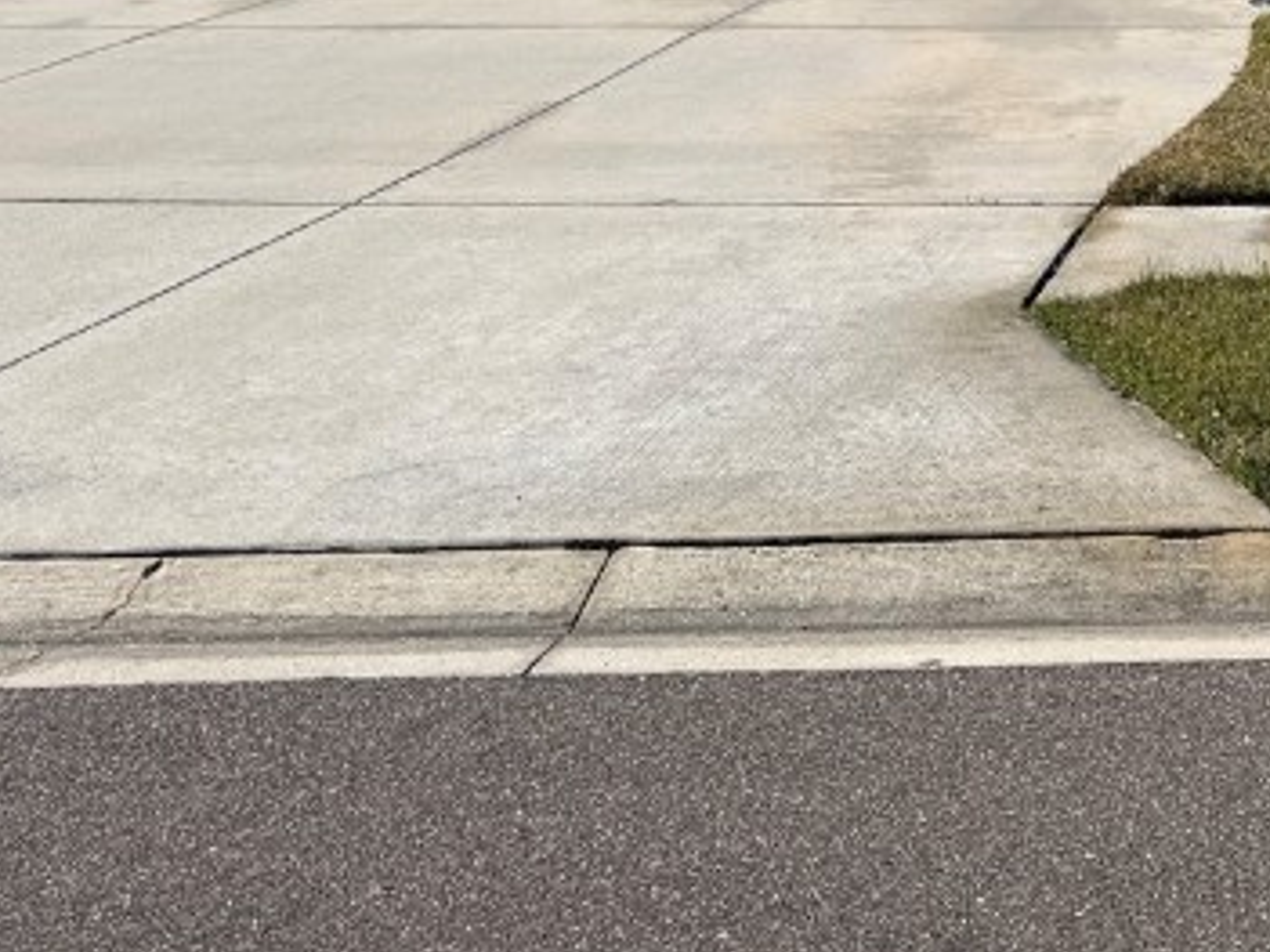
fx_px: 2567
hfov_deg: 25.2
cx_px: 1491
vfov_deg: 19.4
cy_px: -275
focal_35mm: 70
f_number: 1.78
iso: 80
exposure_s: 1/5348
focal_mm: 6.76
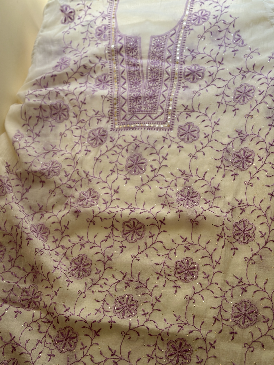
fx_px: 507
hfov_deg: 30.3
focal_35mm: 48
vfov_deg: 39.7
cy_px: 182
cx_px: 137
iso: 80
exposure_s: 1/843
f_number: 1.78
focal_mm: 6.86
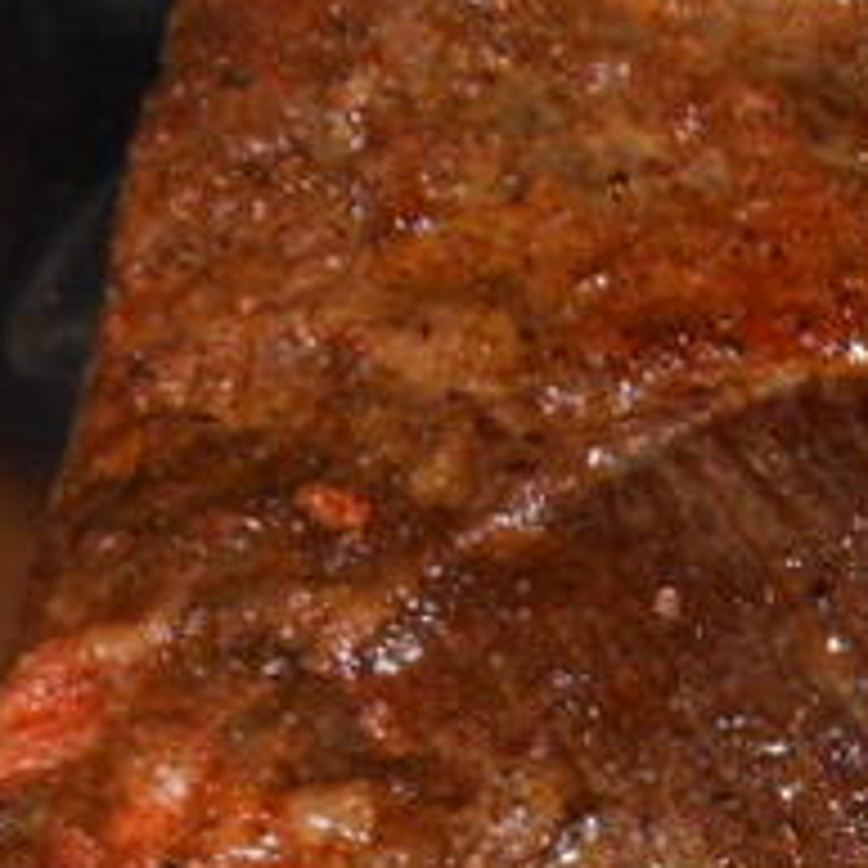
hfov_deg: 16.0
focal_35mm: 103
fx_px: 2922
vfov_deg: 16.4
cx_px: 1151
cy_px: 933
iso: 200
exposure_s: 1/25
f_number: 10.2
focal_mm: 4.5
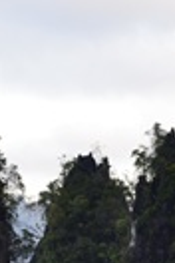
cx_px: -16
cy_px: 243
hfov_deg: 6.7
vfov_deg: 10.0
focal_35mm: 205
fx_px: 1495
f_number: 8
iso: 450
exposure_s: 1/60
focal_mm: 30
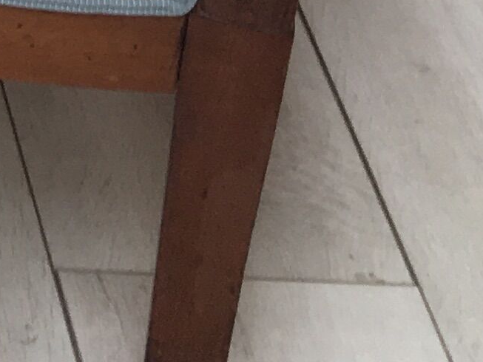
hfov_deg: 9.4
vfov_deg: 7.4
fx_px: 2498
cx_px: -803
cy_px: -696
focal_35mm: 179
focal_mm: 4.15
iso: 25
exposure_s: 1/50
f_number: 2.2
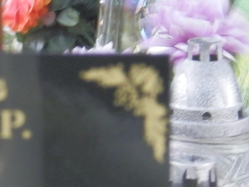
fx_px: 5875
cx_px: -10
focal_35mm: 817
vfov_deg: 1.8
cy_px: 251
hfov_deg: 2.4
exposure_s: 1/30
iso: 250
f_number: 5.4
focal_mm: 40
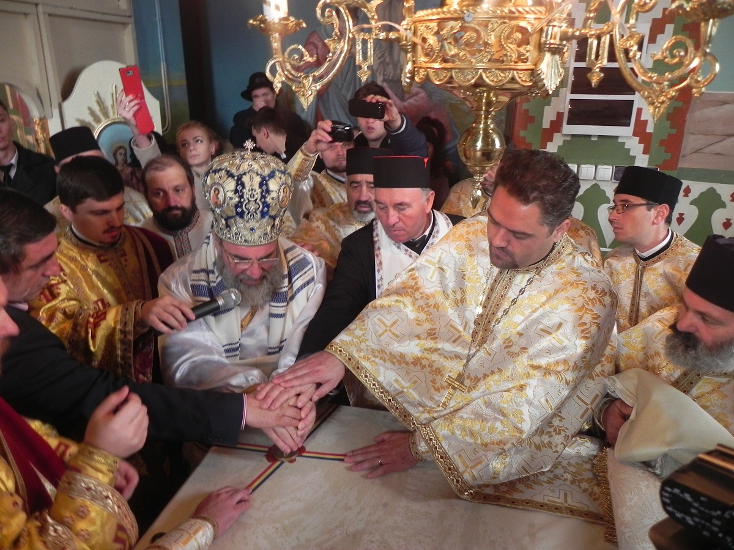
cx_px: 367
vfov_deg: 53.1
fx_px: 551
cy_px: 275
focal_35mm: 26
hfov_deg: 67.3
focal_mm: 4.6
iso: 269
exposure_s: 1/30
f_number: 2.8
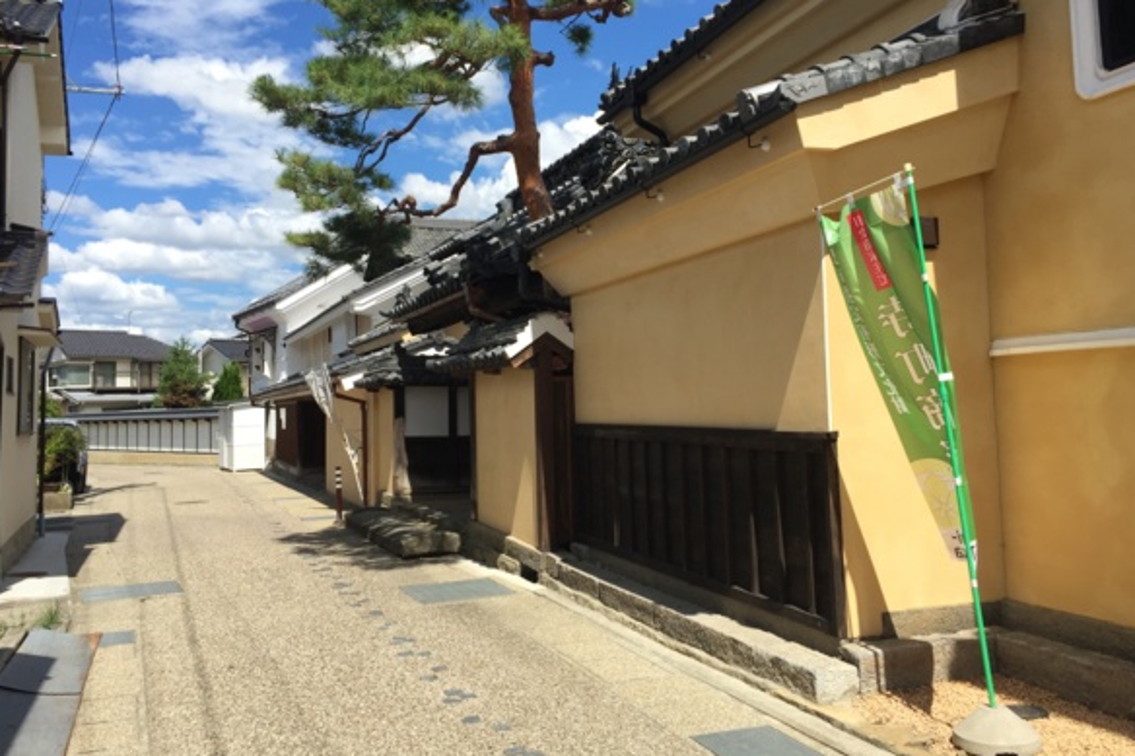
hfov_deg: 60.3
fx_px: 977
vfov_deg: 42.2
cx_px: 571
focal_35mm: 31
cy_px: 325
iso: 32
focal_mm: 4.15
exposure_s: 1/1522
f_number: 2.2
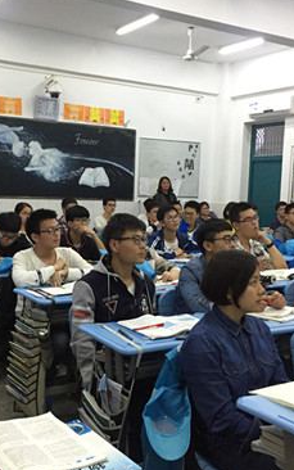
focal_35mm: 42
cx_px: 108
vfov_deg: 47.2
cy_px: 233
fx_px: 538
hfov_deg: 30.4
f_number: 2.2
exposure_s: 1/33
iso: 250
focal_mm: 4.15
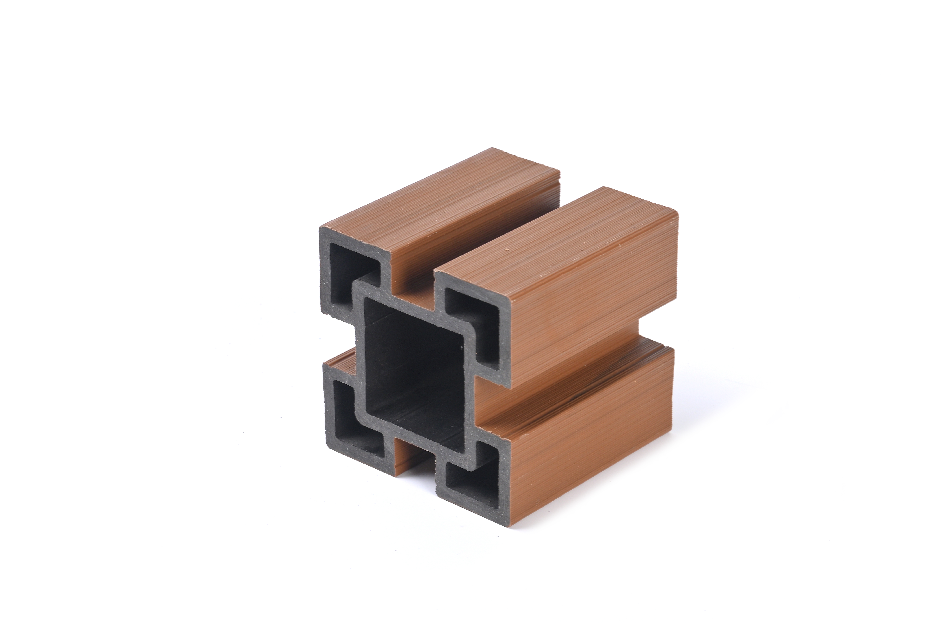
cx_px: 468
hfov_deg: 17.1
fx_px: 3118
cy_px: 312
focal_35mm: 120
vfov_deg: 11.4
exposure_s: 1/100
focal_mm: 120
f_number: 13
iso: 250
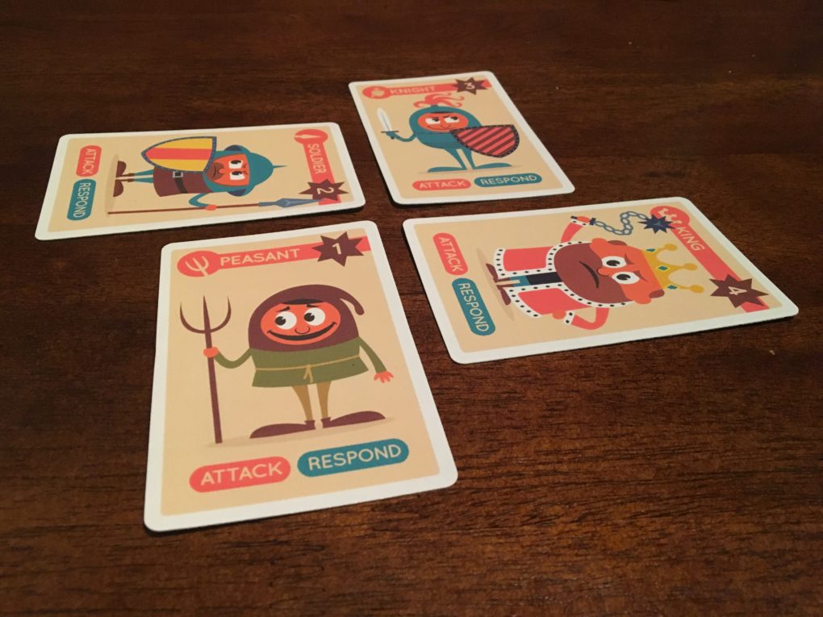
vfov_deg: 48.2
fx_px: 689
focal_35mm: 29
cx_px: 412
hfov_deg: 61.7
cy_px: 308
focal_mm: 4.15
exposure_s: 1/30
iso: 200
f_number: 2.2
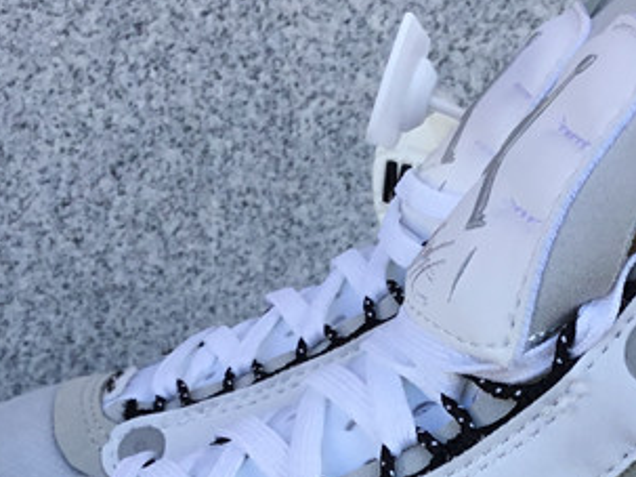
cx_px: 395
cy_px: 613
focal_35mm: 92
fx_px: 1690
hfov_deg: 21.3
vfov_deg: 15.3
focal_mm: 3.3
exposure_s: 1/365
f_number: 2.4
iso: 25
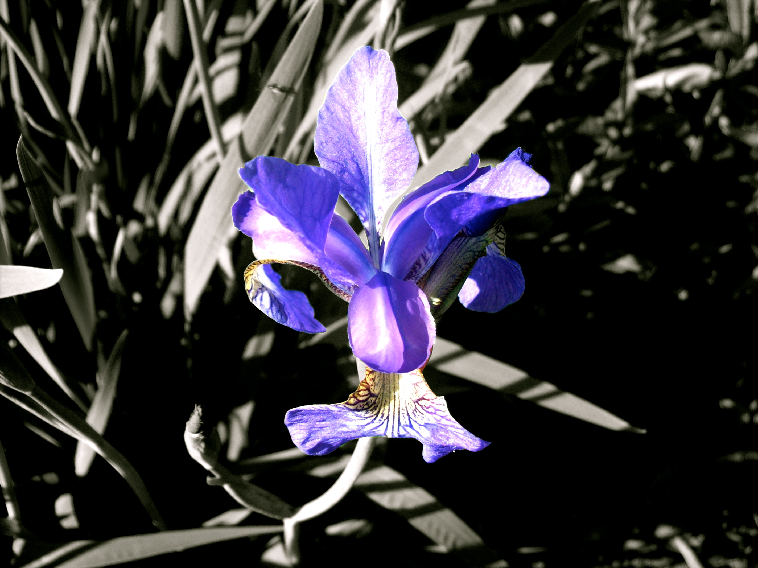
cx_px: 379
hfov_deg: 51.4
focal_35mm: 36
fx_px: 788
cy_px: 284
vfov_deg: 39.6
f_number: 2.7
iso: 80
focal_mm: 6
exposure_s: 1/457
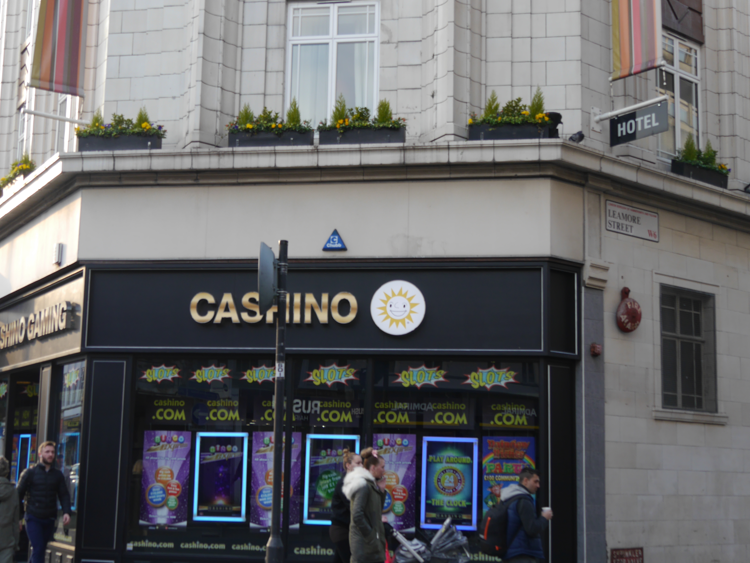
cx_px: 337
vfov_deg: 27.5
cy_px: 306
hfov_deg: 36.1
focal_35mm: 53
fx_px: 1148
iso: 160
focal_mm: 24
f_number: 4.1
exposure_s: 1/100
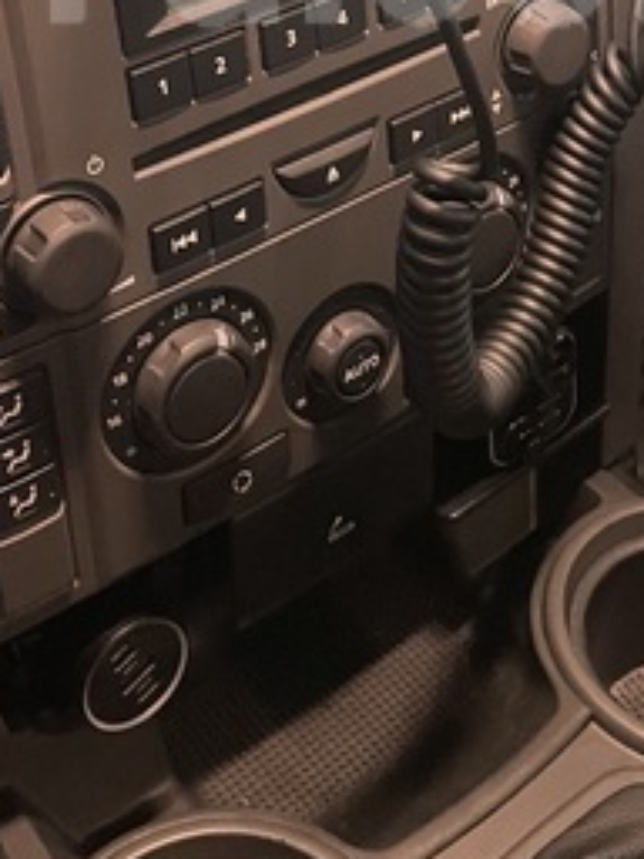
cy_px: -60
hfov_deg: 24.0
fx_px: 1513
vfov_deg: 29.0
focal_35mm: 61
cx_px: 345
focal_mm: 4.2
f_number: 1.6
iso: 1000
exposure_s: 1/20
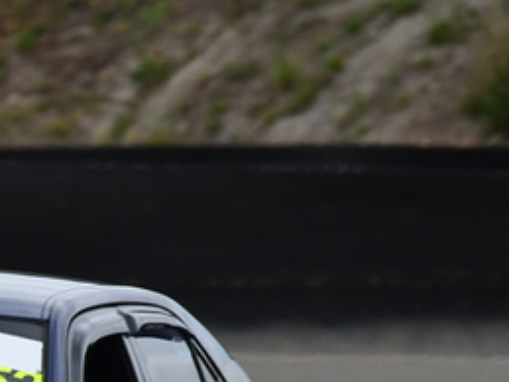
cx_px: -175
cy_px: 453
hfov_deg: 0.9
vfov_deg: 0.7
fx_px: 32805
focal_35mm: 2232
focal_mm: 500
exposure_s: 1/640
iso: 800
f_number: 11
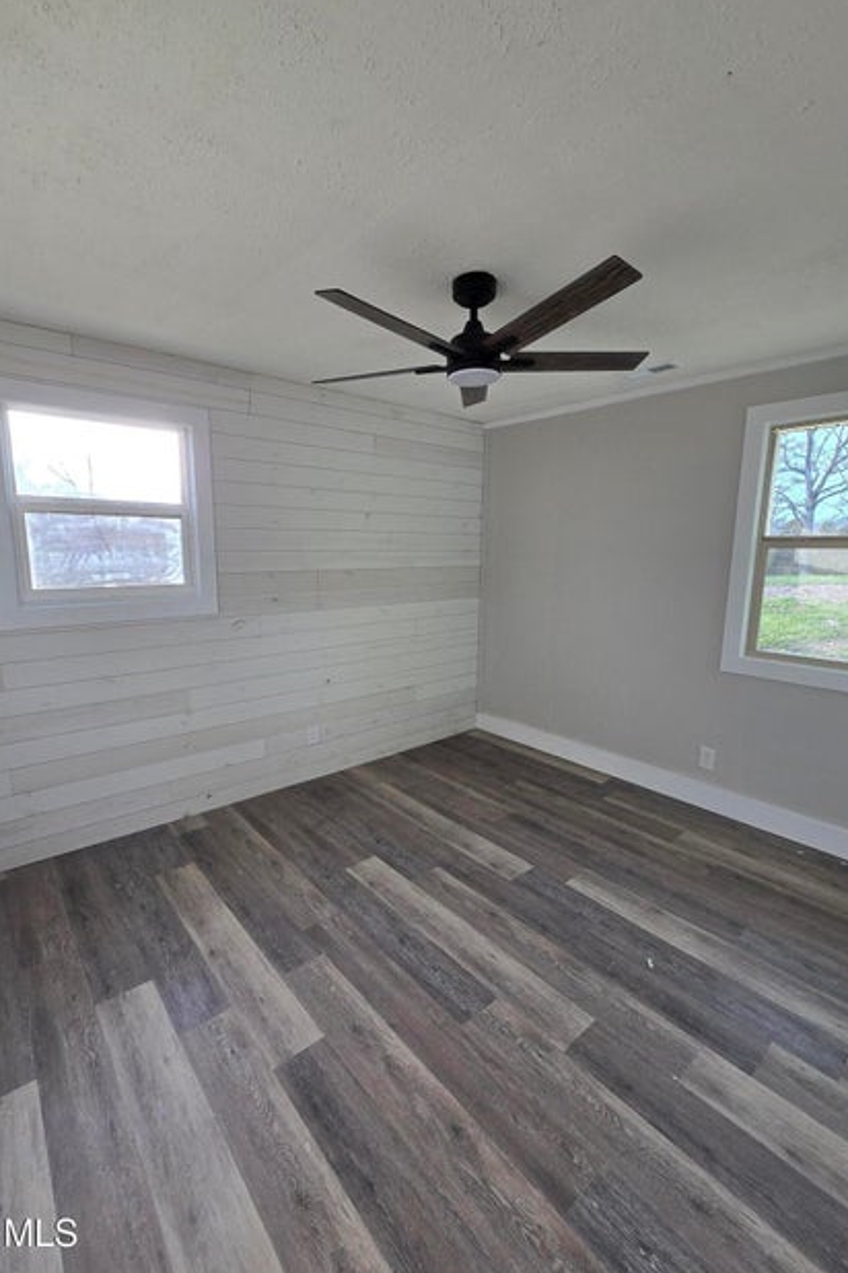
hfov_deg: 81.2
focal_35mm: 14
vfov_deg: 104.3
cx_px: 410
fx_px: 495
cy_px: 634
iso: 100
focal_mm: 2.2
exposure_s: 1/120
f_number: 2.2
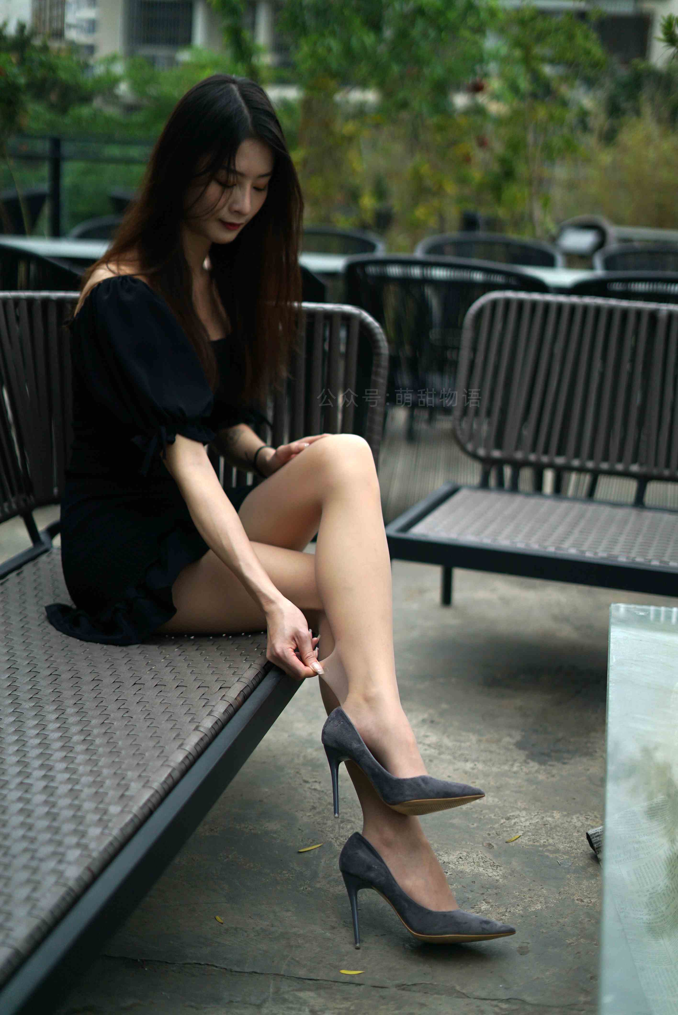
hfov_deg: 27.0
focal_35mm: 50
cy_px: 508
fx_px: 1411
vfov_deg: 39.6
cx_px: 339
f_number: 1.8
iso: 200
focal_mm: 50
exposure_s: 1/4000
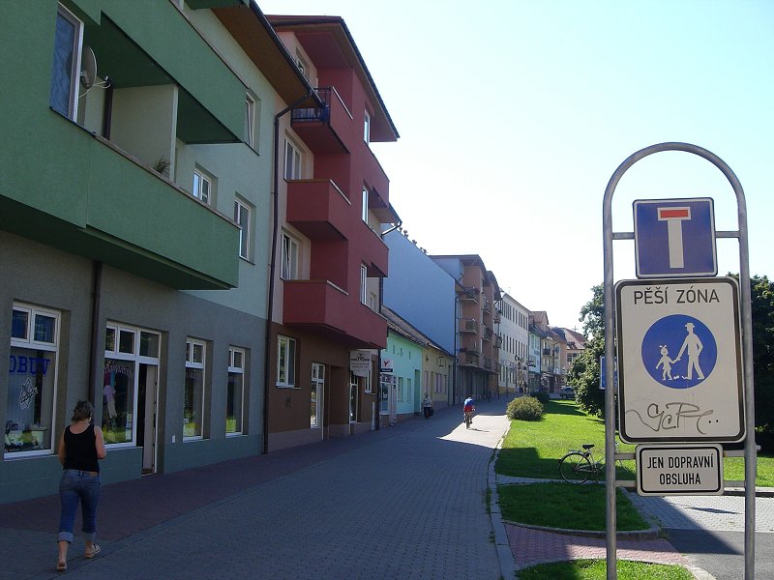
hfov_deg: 49.0
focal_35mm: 38
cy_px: 290
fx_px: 850
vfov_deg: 37.7
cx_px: 387
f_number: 4.4
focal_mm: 6.3
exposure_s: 1/320
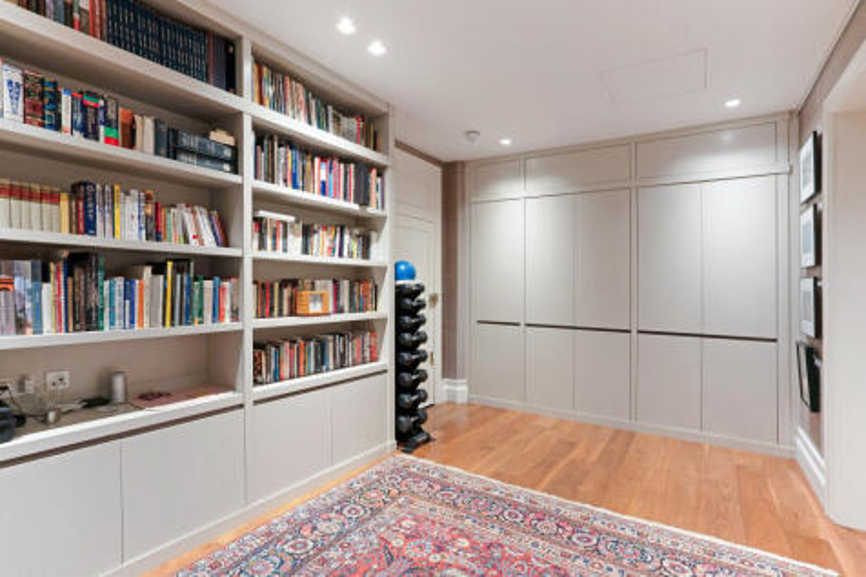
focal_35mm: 16
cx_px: 433
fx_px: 385
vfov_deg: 73.7
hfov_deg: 96.8
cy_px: 288
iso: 200
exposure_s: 1/1.25
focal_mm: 16
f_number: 11
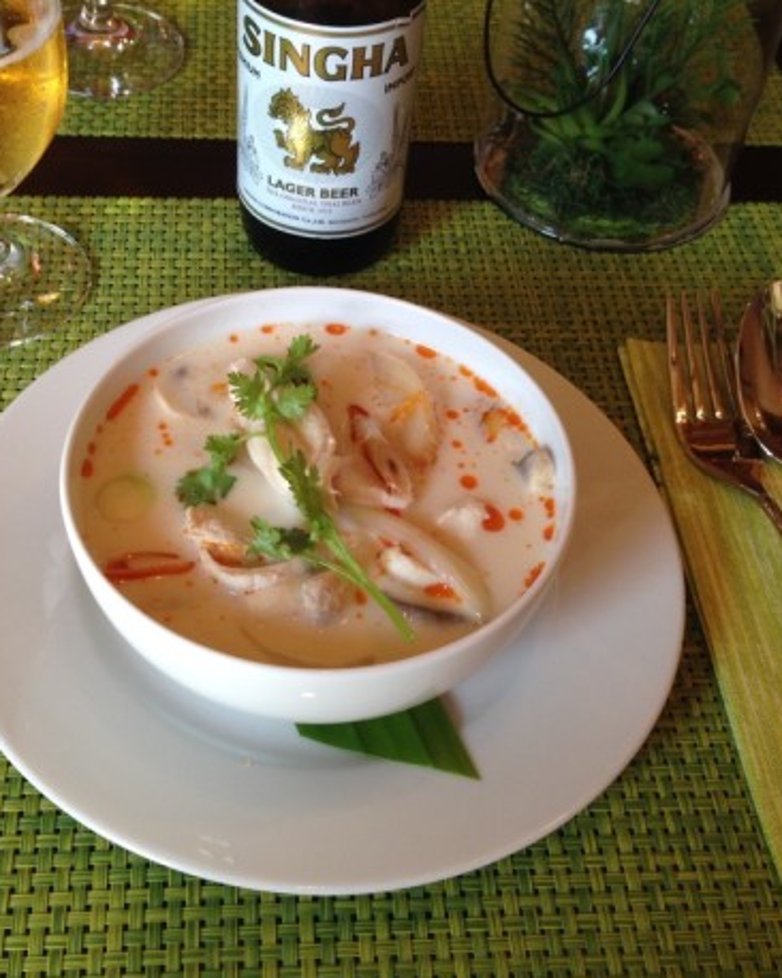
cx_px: 317
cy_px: 482
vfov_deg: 42.0
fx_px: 1274
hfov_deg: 34.0
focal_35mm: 44
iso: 50
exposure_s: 1/30
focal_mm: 4.12
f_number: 2.4
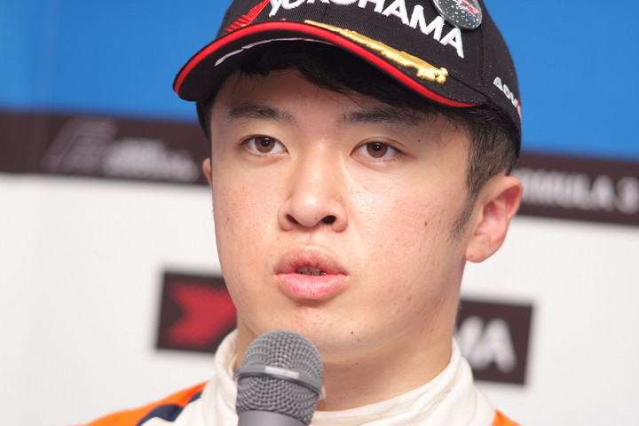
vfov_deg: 5.1
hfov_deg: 7.6
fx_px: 4792
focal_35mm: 270
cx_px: 320
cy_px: 213
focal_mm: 180
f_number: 2.8
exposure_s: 1/250
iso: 400
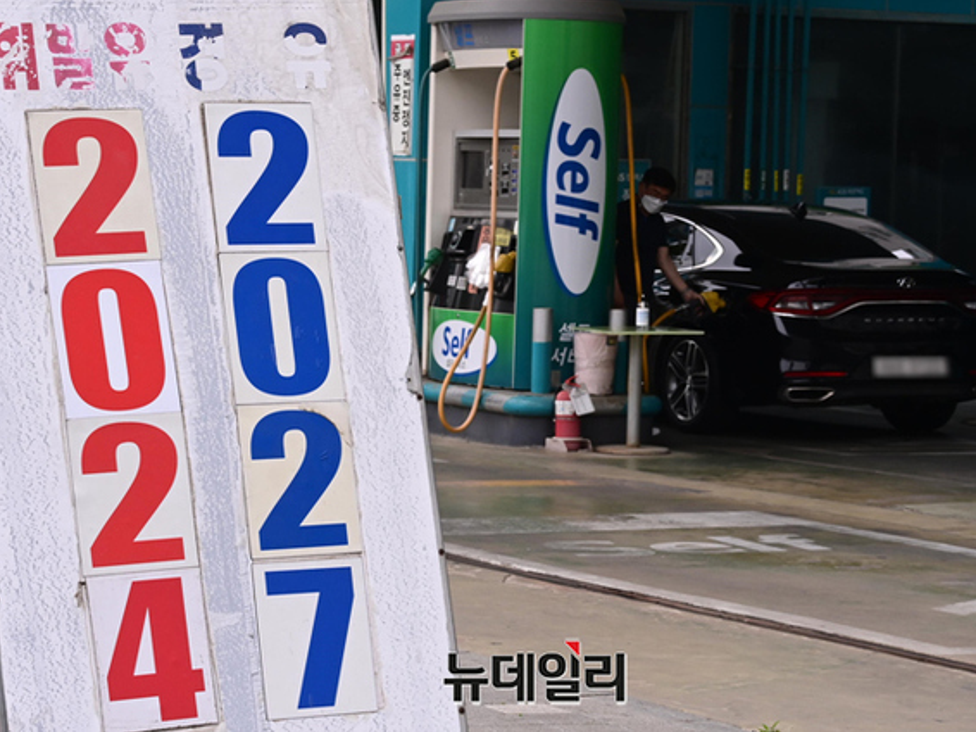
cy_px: 365
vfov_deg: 13.3
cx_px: 531
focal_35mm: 111
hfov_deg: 17.7
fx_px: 3128
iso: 1250
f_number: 14
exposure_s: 1/400
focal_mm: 102
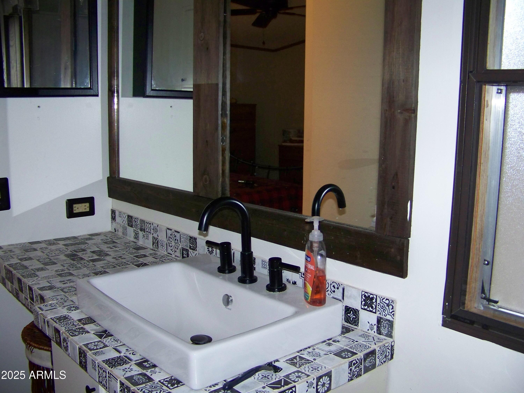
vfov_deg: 39.7
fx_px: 545
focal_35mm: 36
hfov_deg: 51.4
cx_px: 262
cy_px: 196
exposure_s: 1/30
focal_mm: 5.85
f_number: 2.8
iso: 200
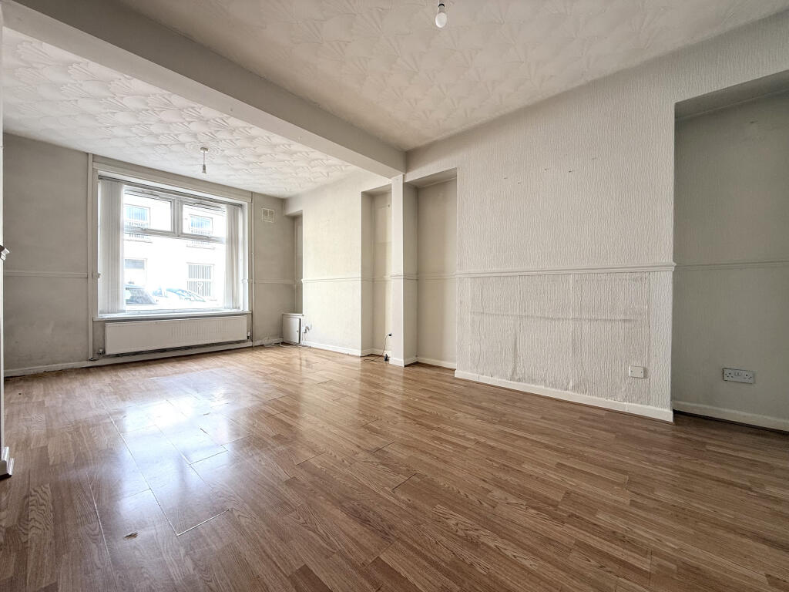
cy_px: 296
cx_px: 394
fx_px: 319
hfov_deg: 102.1
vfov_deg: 85.7
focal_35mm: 14
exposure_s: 1/103
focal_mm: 2.22
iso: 64
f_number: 2.2
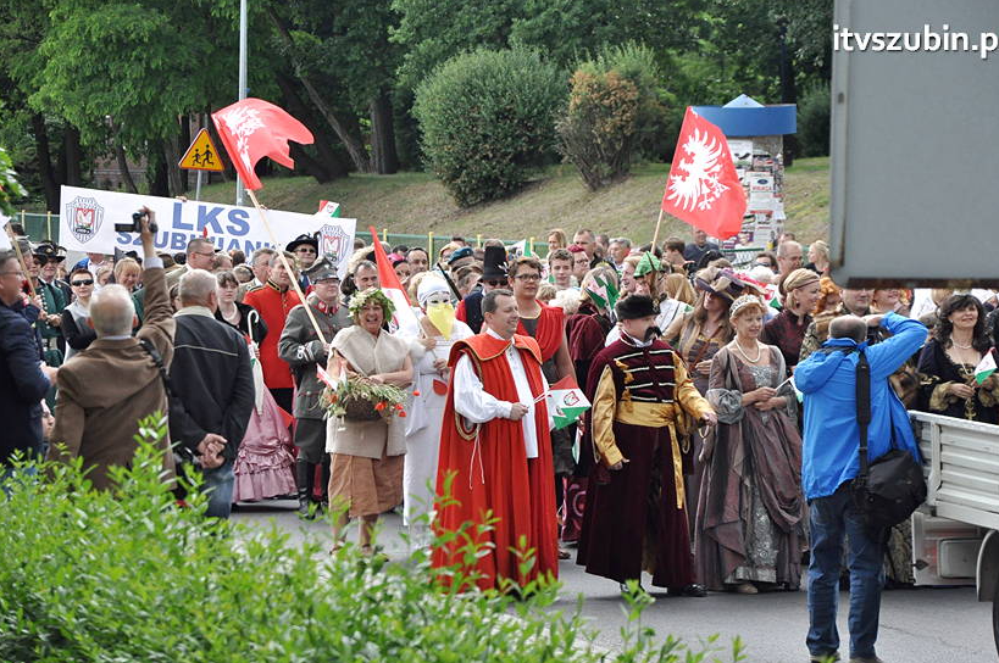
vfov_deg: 8.4
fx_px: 4532
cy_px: 342
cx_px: 515
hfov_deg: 12.6
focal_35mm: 164
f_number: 7.1
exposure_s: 1/800
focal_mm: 105
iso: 1250
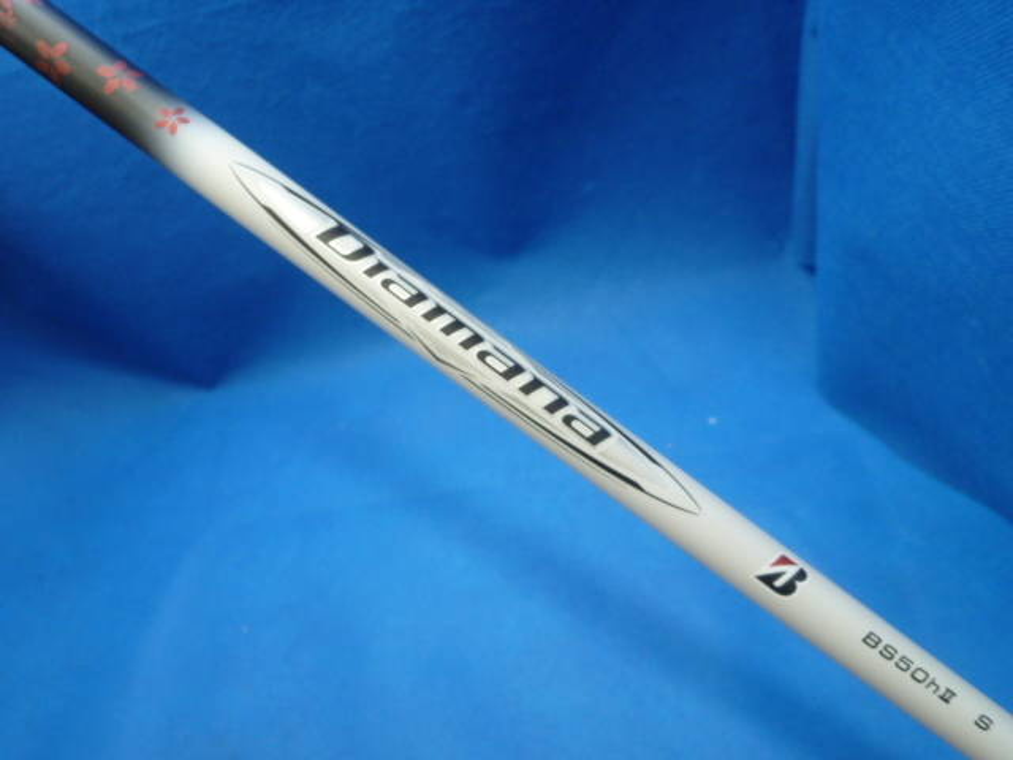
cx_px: 506
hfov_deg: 61.7
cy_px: 380
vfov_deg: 48.2
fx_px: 849
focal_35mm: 29
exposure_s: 1/30
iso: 250
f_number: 3
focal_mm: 5.2
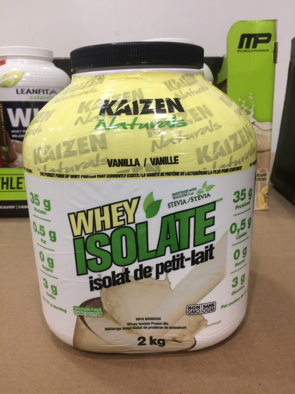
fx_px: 330
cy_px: 197
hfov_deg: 48.2
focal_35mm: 29
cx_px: 148
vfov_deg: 61.7
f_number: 2.2
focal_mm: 4.15
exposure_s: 1/30
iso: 40
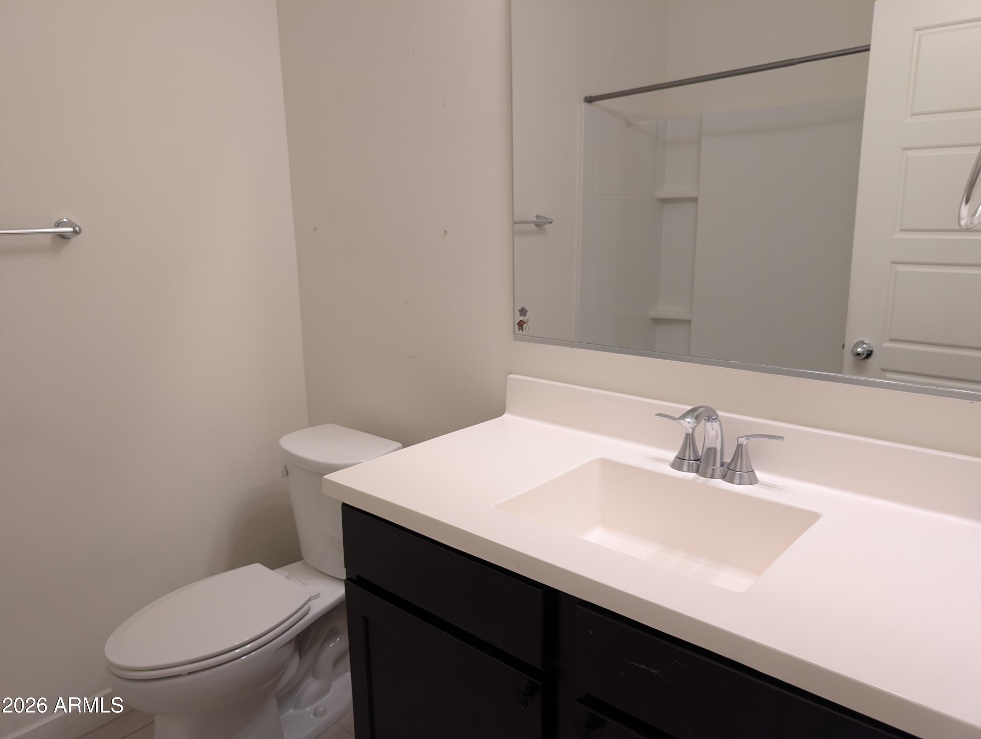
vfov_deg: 56.9
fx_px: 681
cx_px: 490
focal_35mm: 24
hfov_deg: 71.5
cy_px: 370
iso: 29
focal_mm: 6.9
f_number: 1.68
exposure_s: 1/24
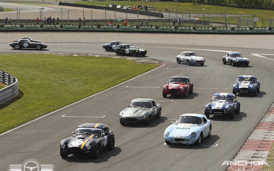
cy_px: 88
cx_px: 137
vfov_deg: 12.1
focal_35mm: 108
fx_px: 807
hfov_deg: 19.3
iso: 100
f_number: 4.5
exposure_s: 1/1000
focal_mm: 70
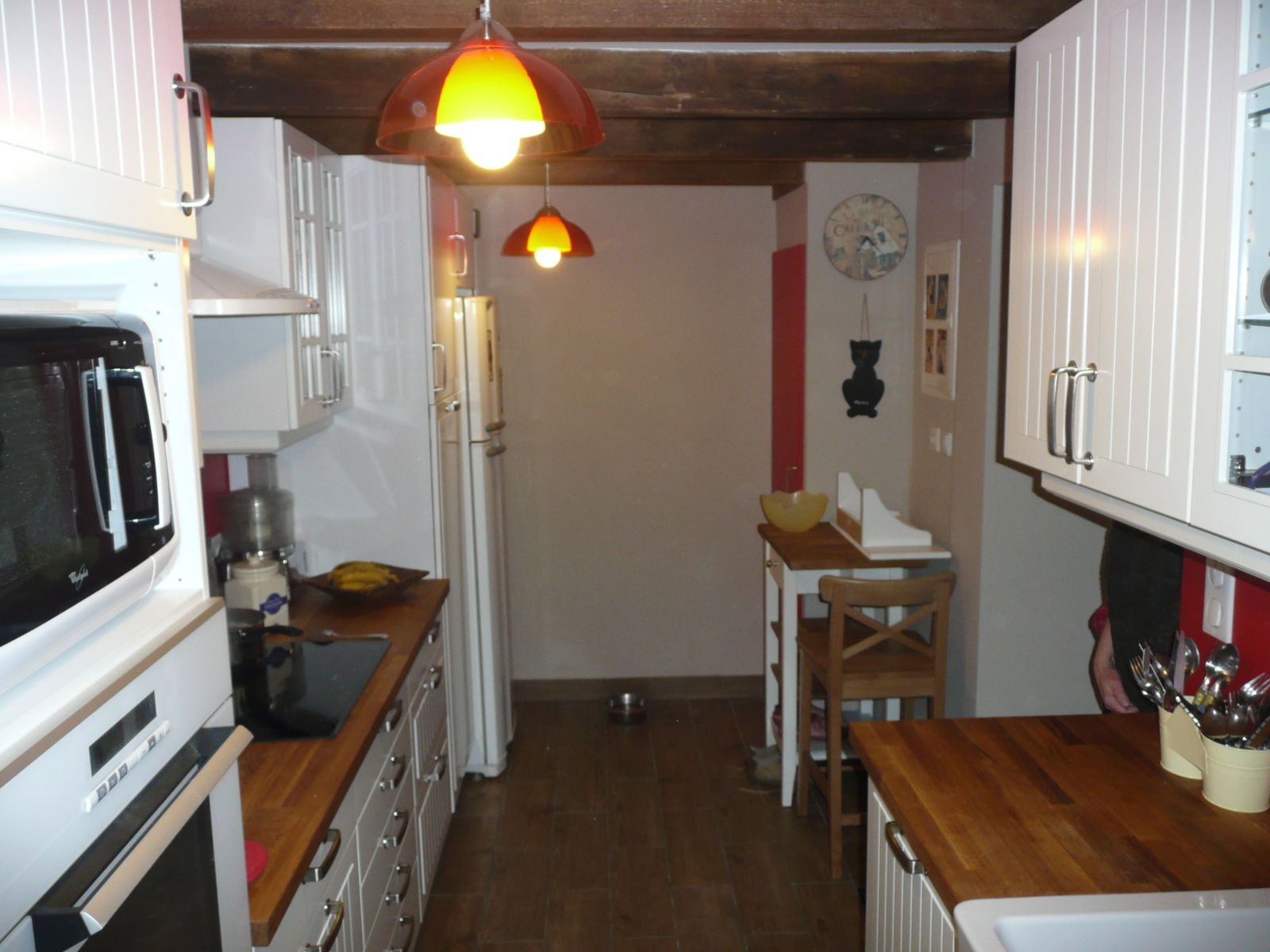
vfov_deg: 49.7
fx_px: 1027
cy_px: 476
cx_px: 635
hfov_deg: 63.4
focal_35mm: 28
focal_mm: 4.6
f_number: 3.3
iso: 160
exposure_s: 1/30
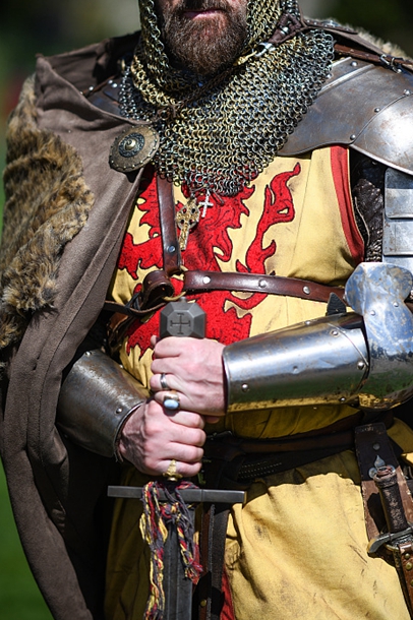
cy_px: 262
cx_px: 222
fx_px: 2670
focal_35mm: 155
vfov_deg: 13.3
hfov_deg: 8.8
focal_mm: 105
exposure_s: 1/8000
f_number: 1.4
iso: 80
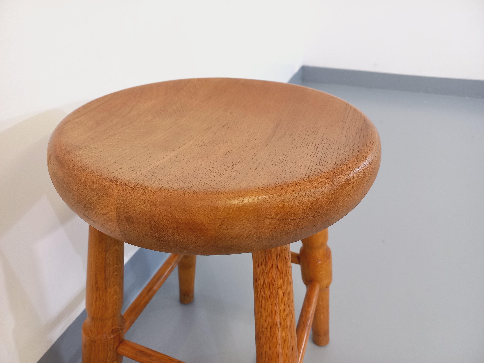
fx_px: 350
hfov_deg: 69.4
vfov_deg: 54.9
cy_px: 182
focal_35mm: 25
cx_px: 242
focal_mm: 4.65
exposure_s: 1/49
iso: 250
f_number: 1.8
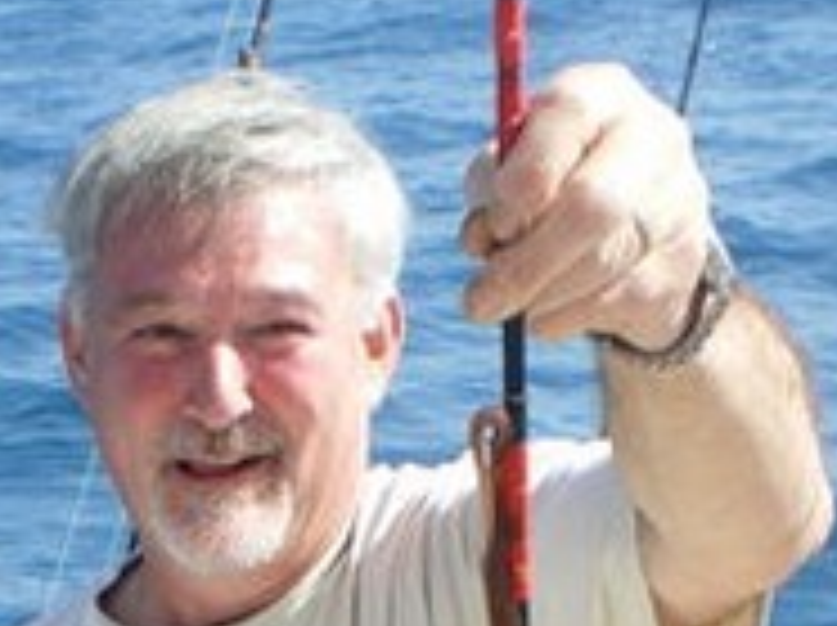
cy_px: 955
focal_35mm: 122
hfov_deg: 16.2
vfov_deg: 11.6
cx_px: 333
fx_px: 2946
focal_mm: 6.3
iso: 50
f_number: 4.6
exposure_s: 1/250
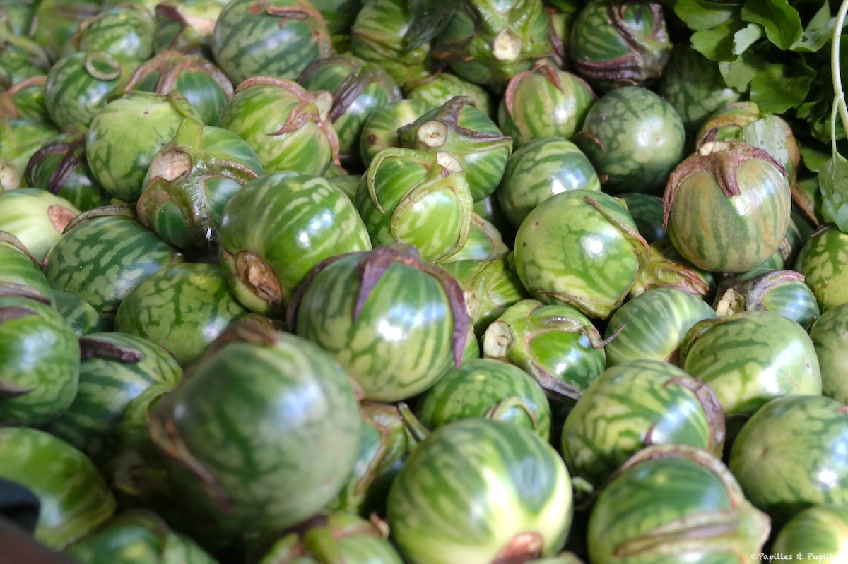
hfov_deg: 45.4
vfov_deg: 31.2
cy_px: 282
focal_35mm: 43
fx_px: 1012
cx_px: 424
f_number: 4
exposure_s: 1/50
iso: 800
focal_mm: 28
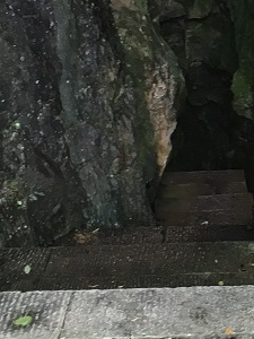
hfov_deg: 11.1
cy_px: 68
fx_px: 1262
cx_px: 358
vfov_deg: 15.2
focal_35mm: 129
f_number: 2.2
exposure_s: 1/33
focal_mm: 4.15
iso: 40
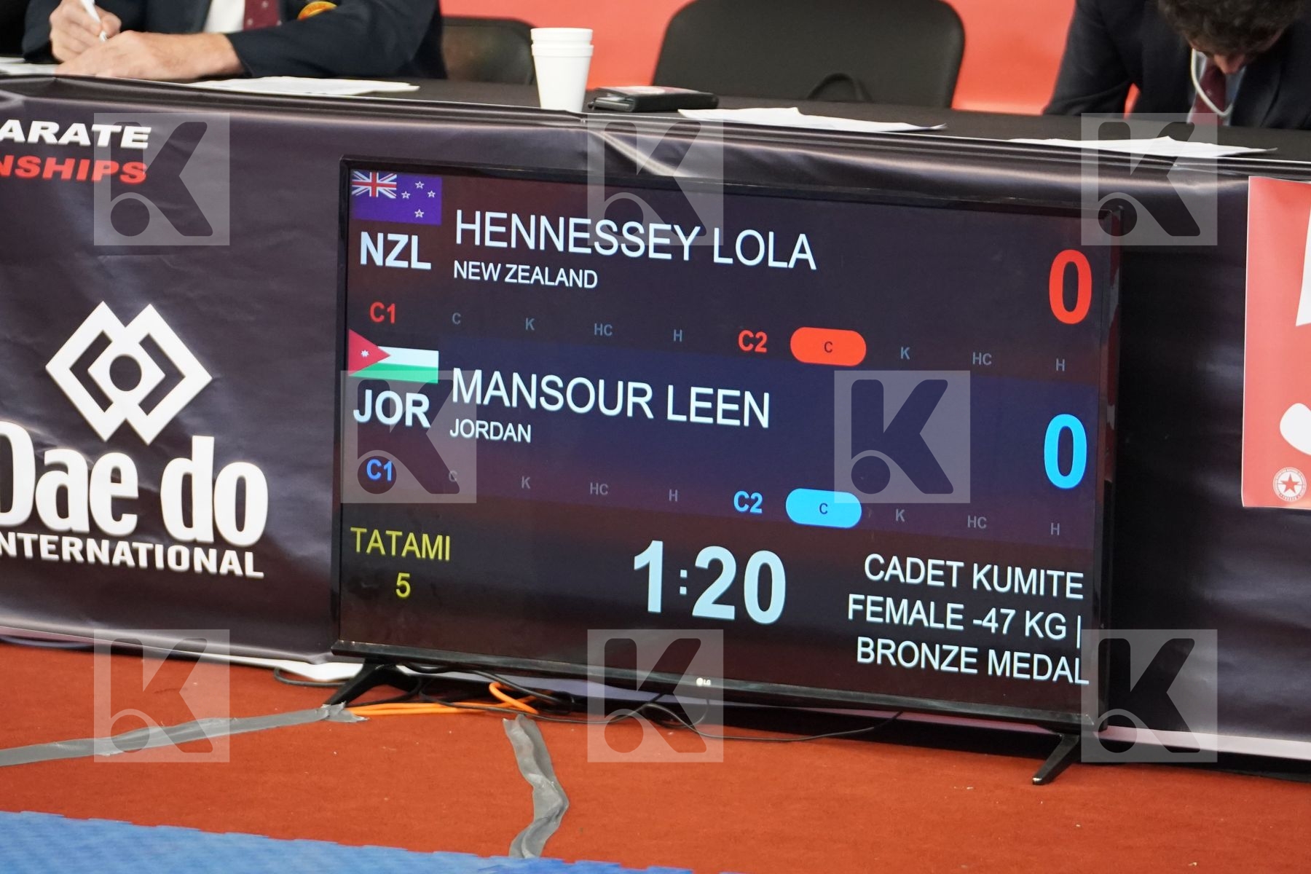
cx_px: 656
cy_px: 437
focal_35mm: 238
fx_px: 8666
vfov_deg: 5.8
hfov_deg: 8.7
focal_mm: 159
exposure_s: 1/800
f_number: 2.8
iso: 5000
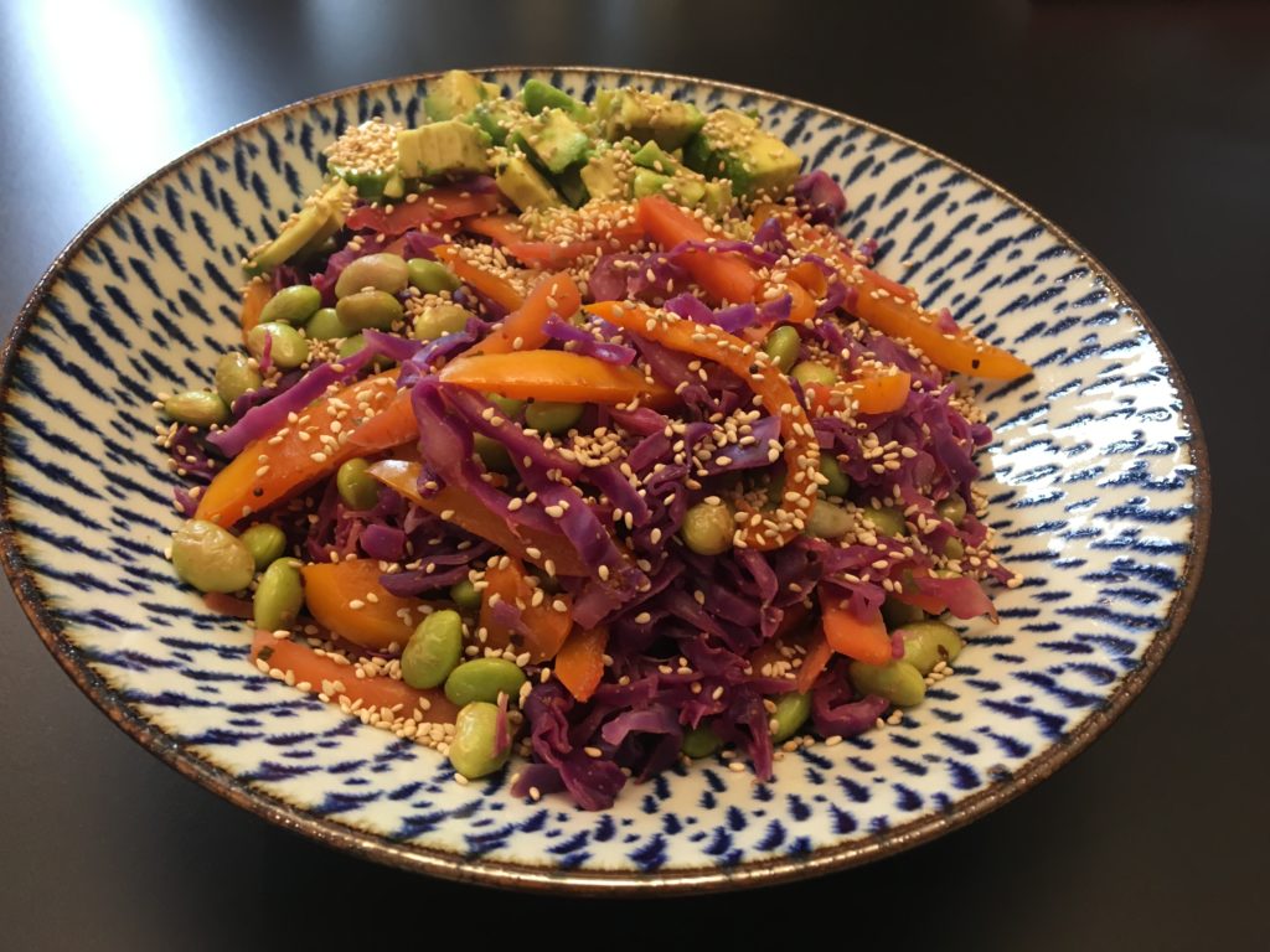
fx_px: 1064
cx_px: 635
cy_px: 476
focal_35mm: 29
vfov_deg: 48.2
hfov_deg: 61.7
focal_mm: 4.15
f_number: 2.2
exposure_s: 1/33
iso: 100
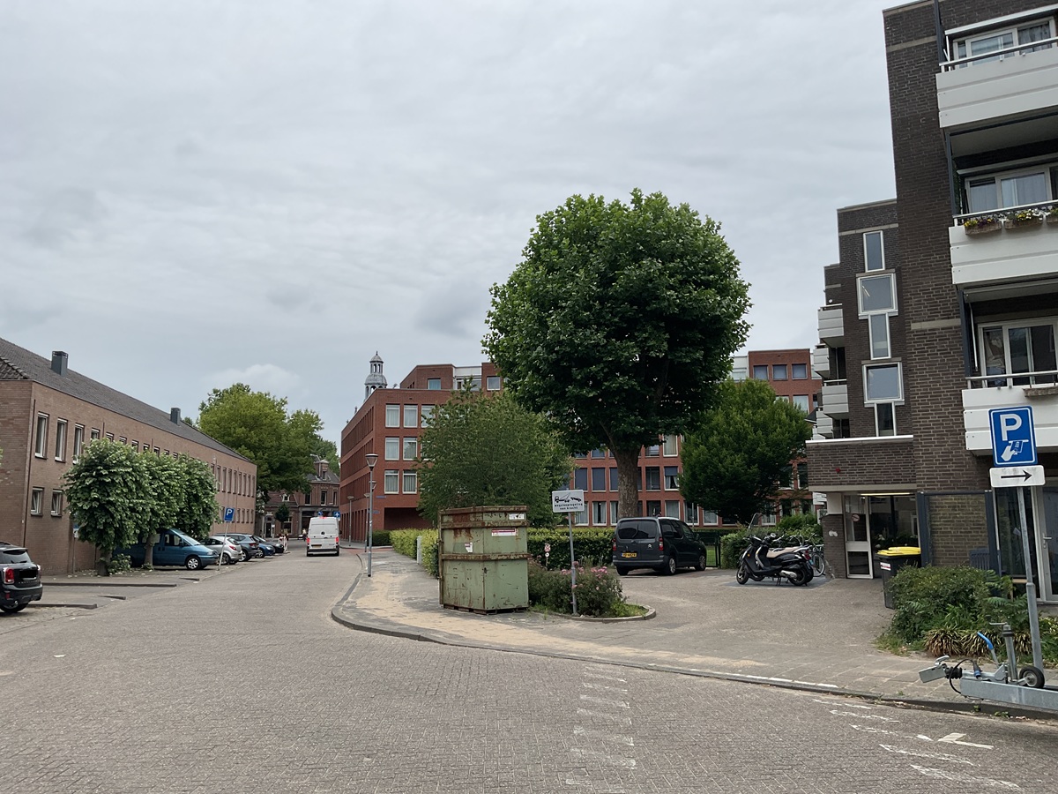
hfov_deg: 61.7
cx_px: 529
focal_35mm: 29
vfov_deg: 48.2
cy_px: 397
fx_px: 886
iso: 16
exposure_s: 1/2141
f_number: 1.8
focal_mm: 3
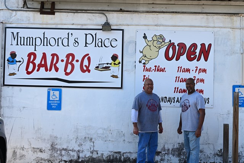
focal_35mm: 52
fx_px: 353
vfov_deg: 26.0
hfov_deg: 38.2
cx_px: 122
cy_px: 82
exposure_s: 1/160
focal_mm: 35
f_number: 5.6
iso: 110
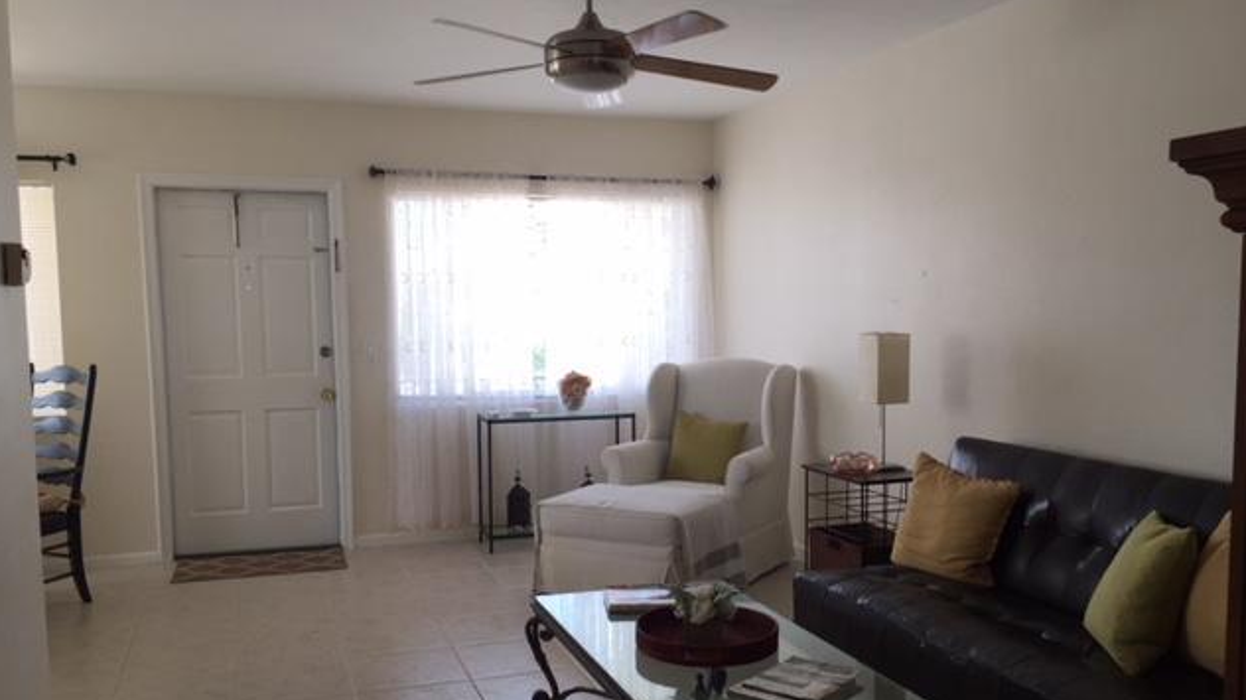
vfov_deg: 36.5
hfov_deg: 61.0
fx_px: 1057
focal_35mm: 32
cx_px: 619
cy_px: 426
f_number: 2.2
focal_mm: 4.15
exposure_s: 1/120
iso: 50
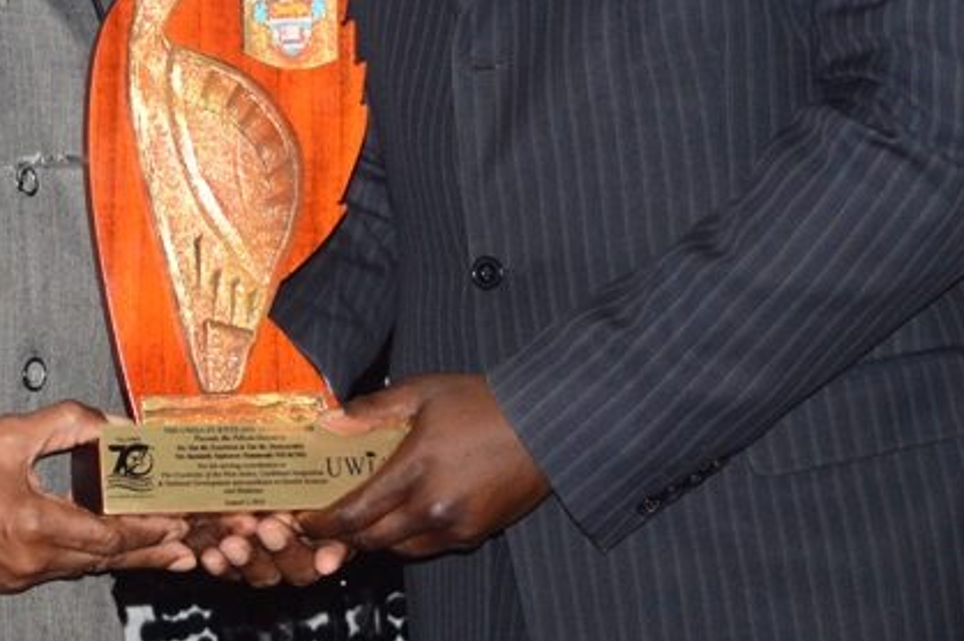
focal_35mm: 202
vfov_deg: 6.8
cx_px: 311
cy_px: -31
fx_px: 5411
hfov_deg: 10.2
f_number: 5.6
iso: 800
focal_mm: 55
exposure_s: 1/200
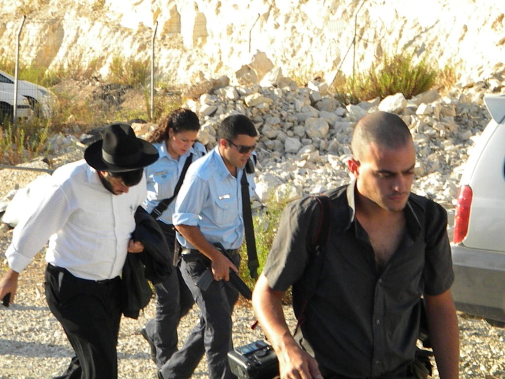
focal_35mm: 105
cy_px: 190
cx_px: 252
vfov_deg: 14.1
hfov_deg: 18.7
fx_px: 1532
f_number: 9.4
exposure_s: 1/400
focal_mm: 19
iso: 720
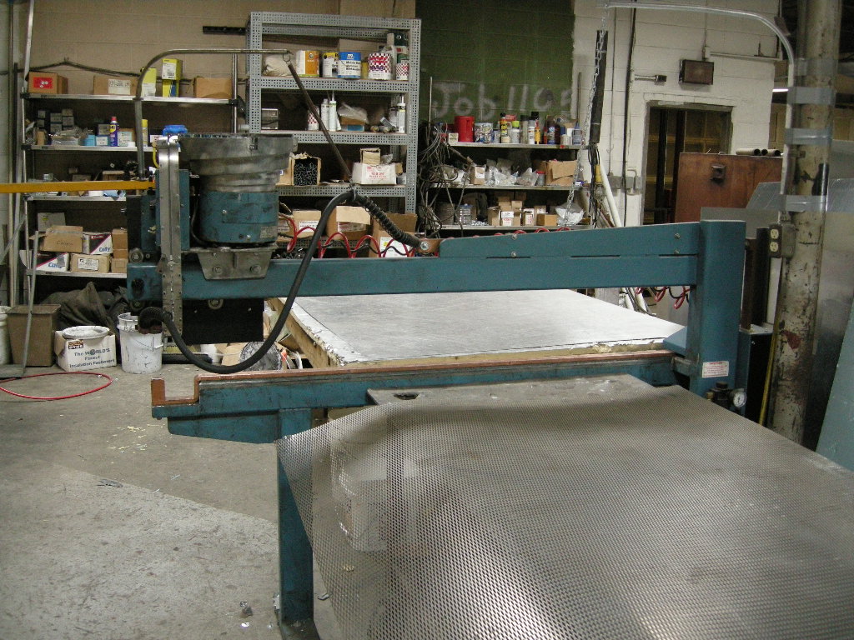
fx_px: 888
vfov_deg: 39.7
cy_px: 320
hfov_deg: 51.4
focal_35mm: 36
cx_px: 427
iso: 400
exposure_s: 1/33.7
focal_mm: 7.5
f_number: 2.7
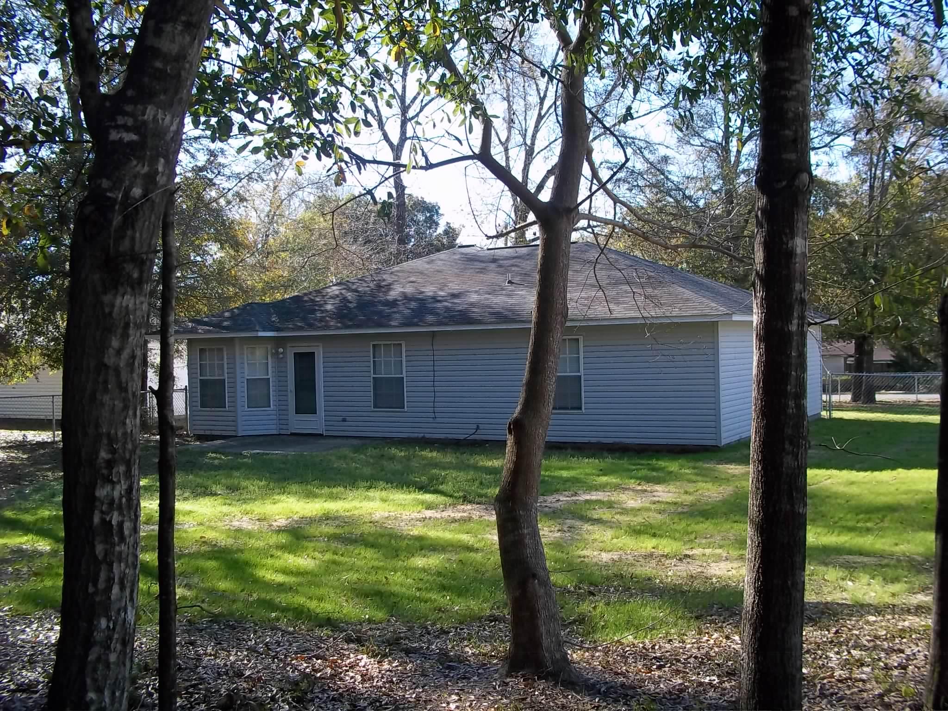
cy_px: 356
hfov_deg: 51.4
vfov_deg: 39.7
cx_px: 474
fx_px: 986
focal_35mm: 36
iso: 80
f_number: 3.1
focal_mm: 6.5
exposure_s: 1/250
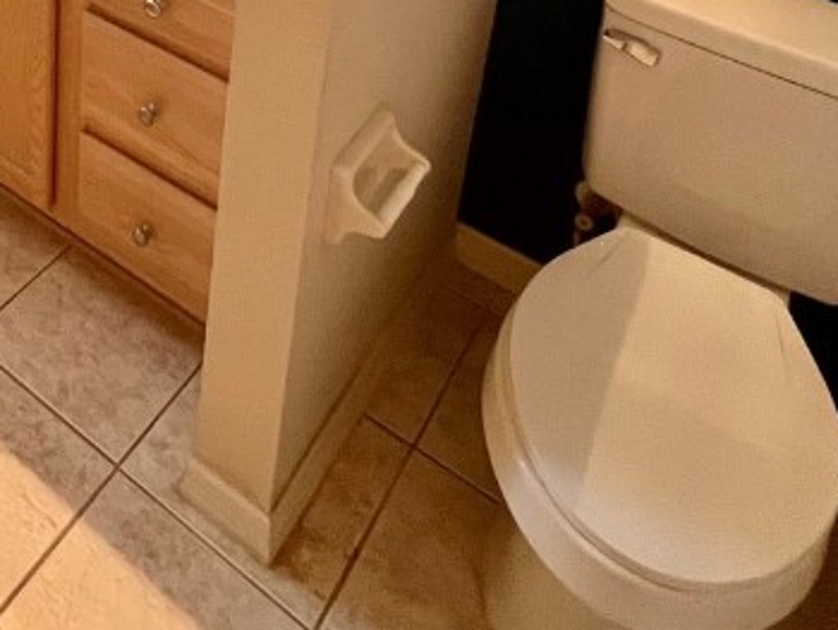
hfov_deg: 44.5
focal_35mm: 38
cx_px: 84
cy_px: -254
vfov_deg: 28.4
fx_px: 921
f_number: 1.8
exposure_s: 1/60
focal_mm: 1.57
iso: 320
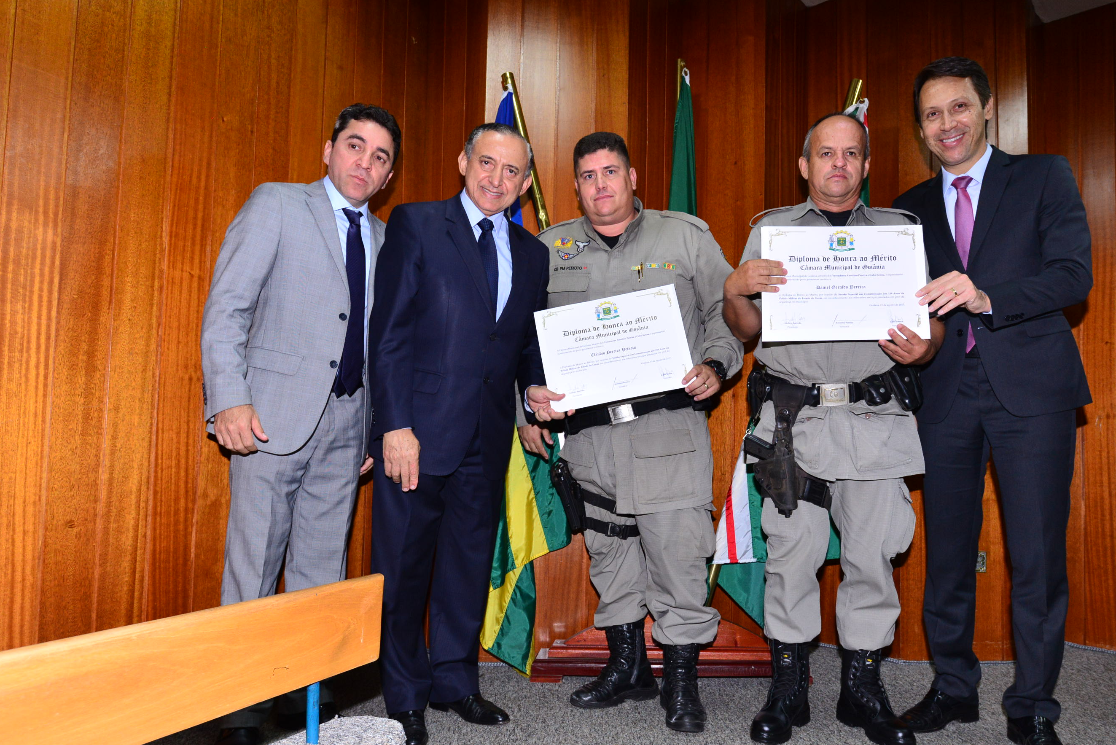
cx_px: 616
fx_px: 775
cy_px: 398
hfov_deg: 71.3
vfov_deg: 51.3
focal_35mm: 25
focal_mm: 22
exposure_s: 1/125
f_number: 5.6
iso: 1600
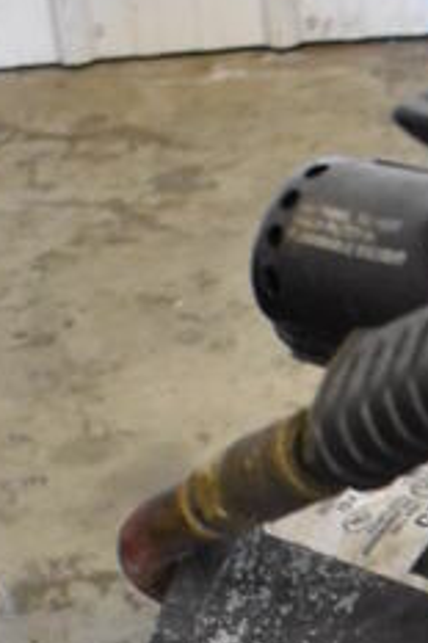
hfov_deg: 12.2
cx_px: 671
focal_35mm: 106
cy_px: 774
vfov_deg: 18.3
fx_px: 1893
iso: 5600
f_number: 3.5
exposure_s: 1/125
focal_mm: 18
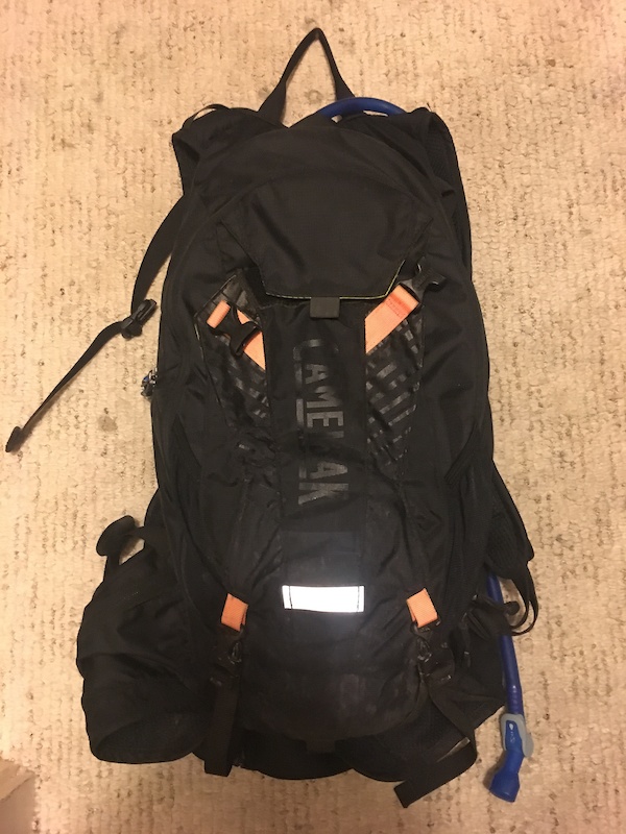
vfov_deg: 61.7
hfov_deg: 48.2
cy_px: 417
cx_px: 313
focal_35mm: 29
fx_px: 699
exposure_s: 1/15
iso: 500
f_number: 2.2
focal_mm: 4.15
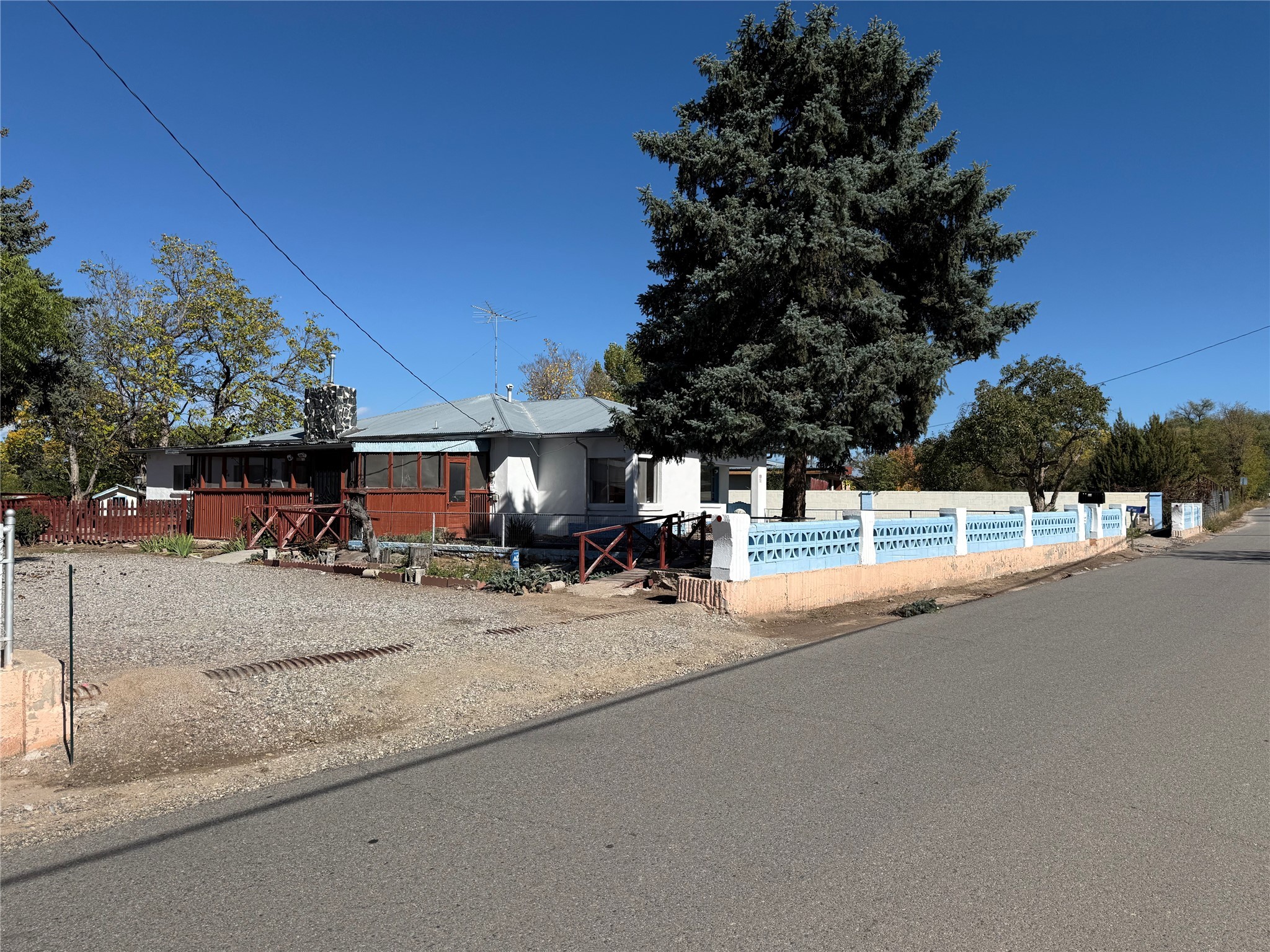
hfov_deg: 71.6
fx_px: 881
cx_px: 635
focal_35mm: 24
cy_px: 476
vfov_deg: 56.8
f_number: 1.78
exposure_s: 1/6711
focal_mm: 6.76
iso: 80
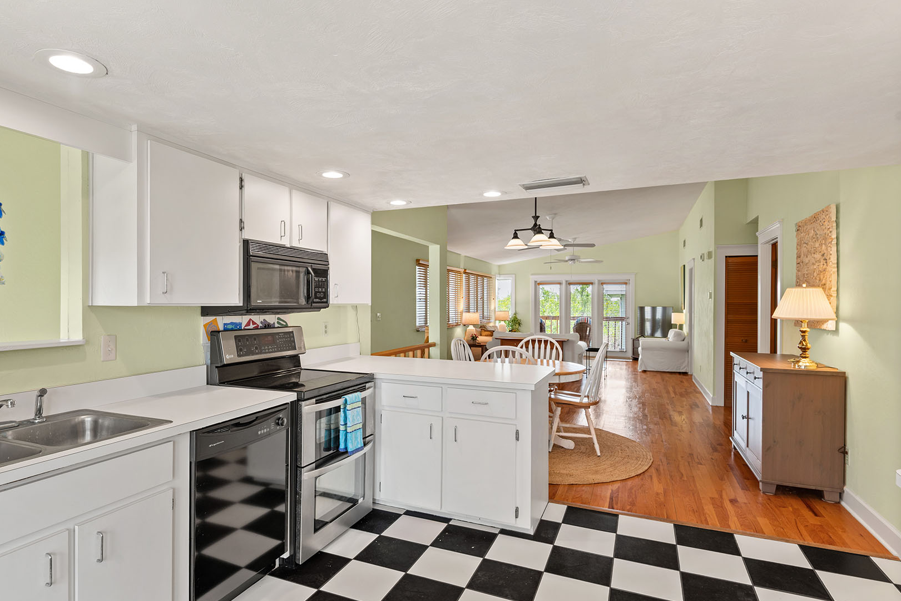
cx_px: 402
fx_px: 501
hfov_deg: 83.7
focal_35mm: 20
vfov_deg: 61.9
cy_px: 301
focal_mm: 18
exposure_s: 1/5
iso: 250
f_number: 8
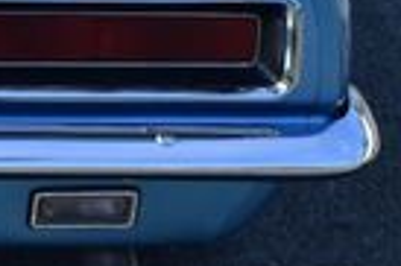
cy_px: -145
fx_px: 2262
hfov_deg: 9.6
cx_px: -345
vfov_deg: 6.6
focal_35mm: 203
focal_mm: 29
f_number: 8
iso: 400
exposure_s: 1/250
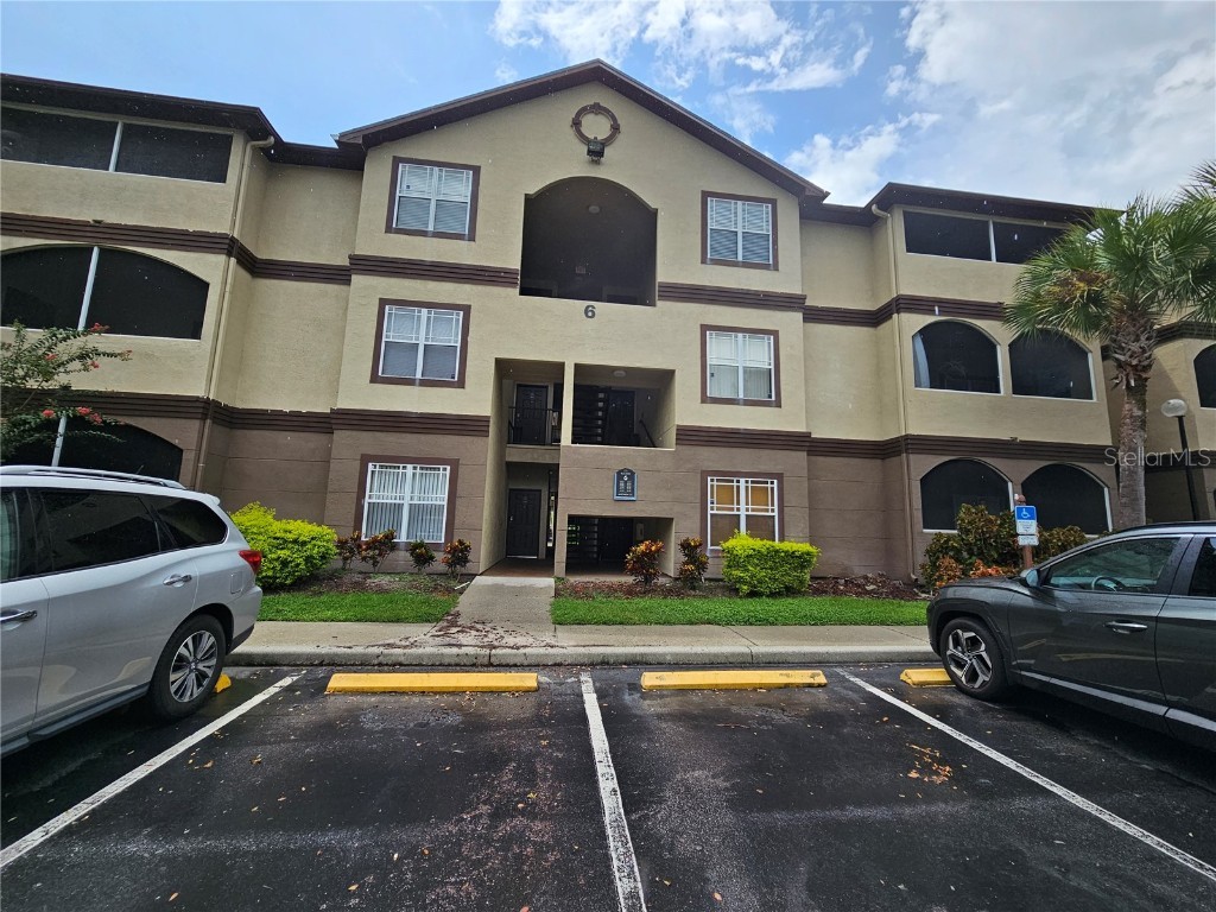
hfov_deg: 106.2
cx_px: 608
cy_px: 456
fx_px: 457
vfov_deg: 89.9
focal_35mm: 13
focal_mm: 2.2
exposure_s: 1/1399
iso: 50
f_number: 2.2
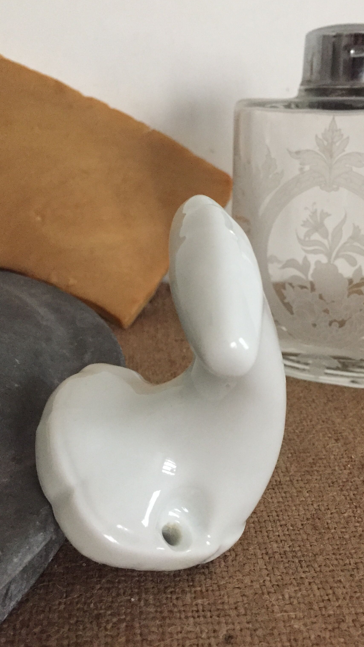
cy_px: 305
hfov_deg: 34.6
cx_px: 199
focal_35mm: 34
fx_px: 583
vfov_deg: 58.0
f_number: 2.2
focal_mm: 4.15
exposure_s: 1/17
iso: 320
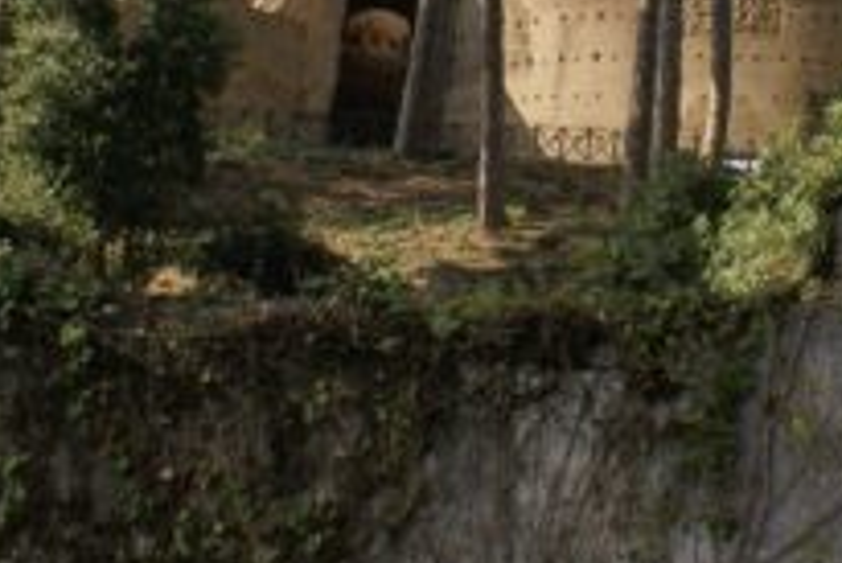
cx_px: 620
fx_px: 1849
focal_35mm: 79
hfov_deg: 25.4
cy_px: -33
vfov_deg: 16.8
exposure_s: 1/100
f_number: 10
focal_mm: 18
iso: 100
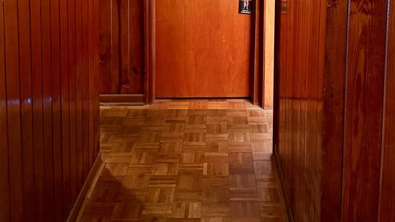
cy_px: -29
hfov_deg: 39.0
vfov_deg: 21.4
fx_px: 555
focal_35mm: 53
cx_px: 235
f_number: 1.78
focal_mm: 6.76
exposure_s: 1/30
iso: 1000
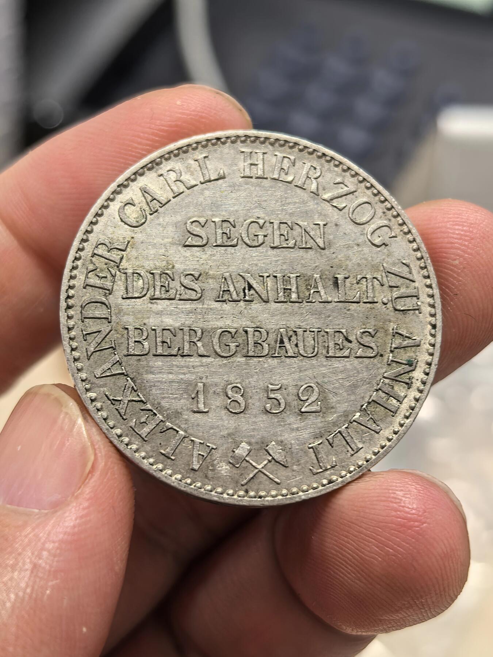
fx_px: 1025
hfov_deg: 27.0
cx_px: 246
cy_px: 328
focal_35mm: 54
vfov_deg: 35.5
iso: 160
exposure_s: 1/50
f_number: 2
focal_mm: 6.98
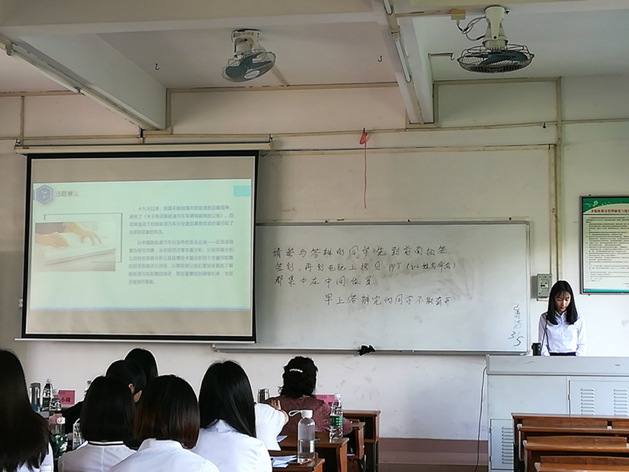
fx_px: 1054
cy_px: 236
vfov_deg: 25.2
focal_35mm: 58
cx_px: 314
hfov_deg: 33.2
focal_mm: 3.83
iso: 80
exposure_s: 1/50
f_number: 2.2
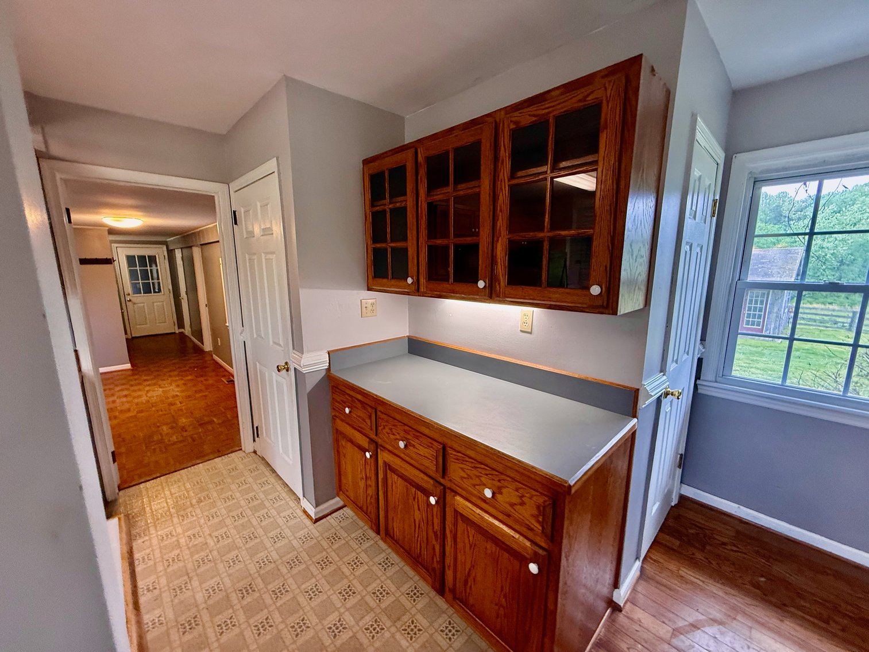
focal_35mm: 14
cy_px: 326
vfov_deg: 85.7
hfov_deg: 102.1
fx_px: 351
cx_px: 434
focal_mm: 2.22
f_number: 2.2
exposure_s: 1/60
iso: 200
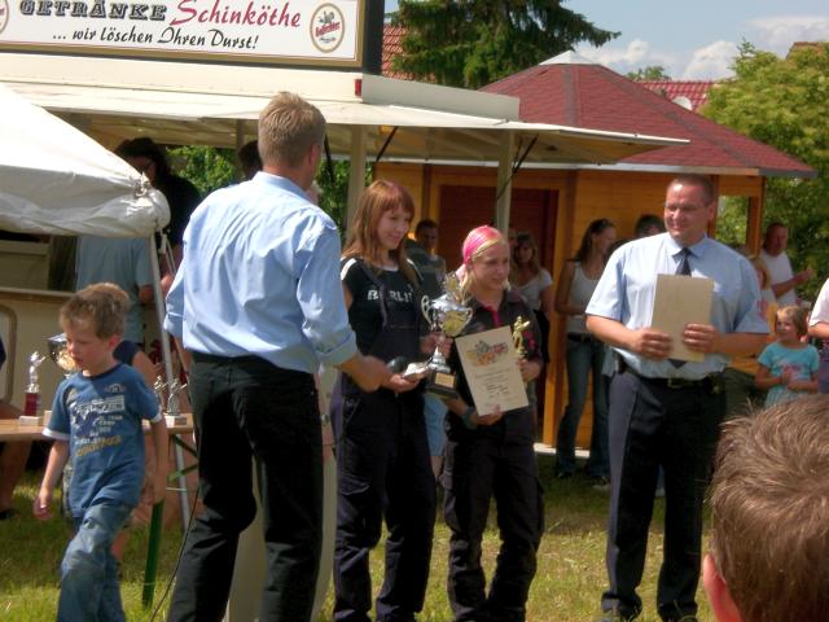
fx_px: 2730
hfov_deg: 17.3
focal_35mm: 114
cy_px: 311
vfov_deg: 13.0
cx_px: 414
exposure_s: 1/200
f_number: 8.4
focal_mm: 18.9
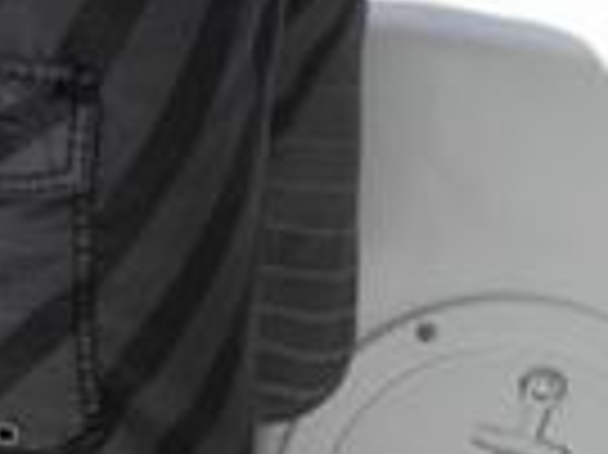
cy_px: 580
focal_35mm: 145
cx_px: 464
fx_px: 2545
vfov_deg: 10.0
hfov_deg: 13.6
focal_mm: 8.87
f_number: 5.6
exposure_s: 1/320
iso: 64
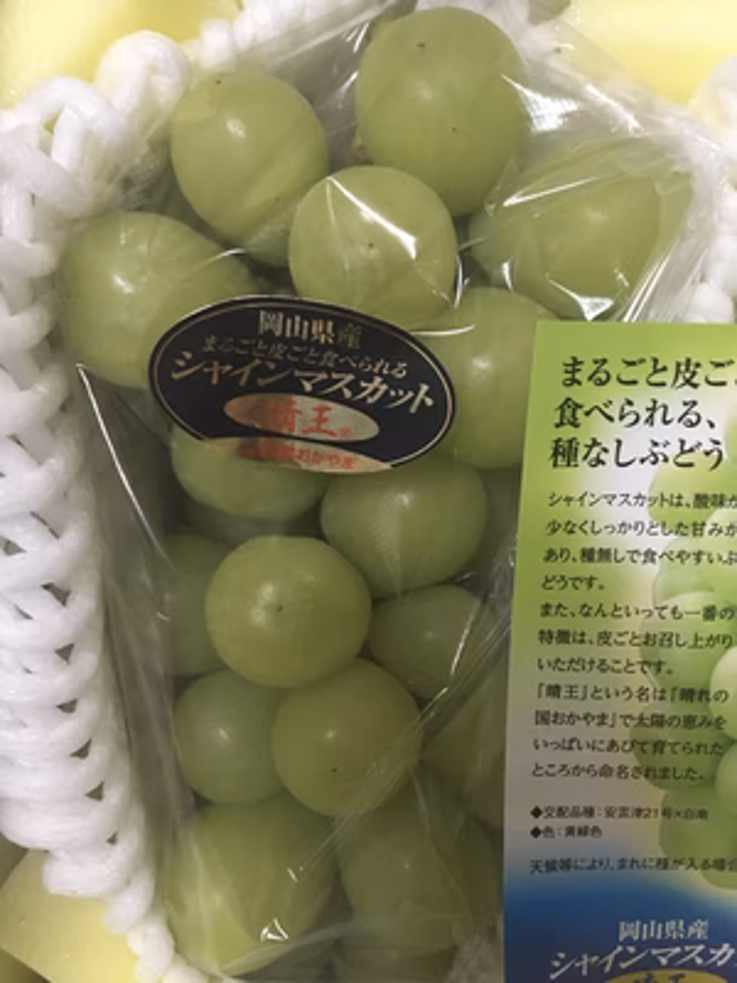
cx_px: 368
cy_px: 492
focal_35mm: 29
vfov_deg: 61.7
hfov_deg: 48.2
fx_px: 823
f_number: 2.2
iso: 200
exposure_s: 1/30
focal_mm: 4.15
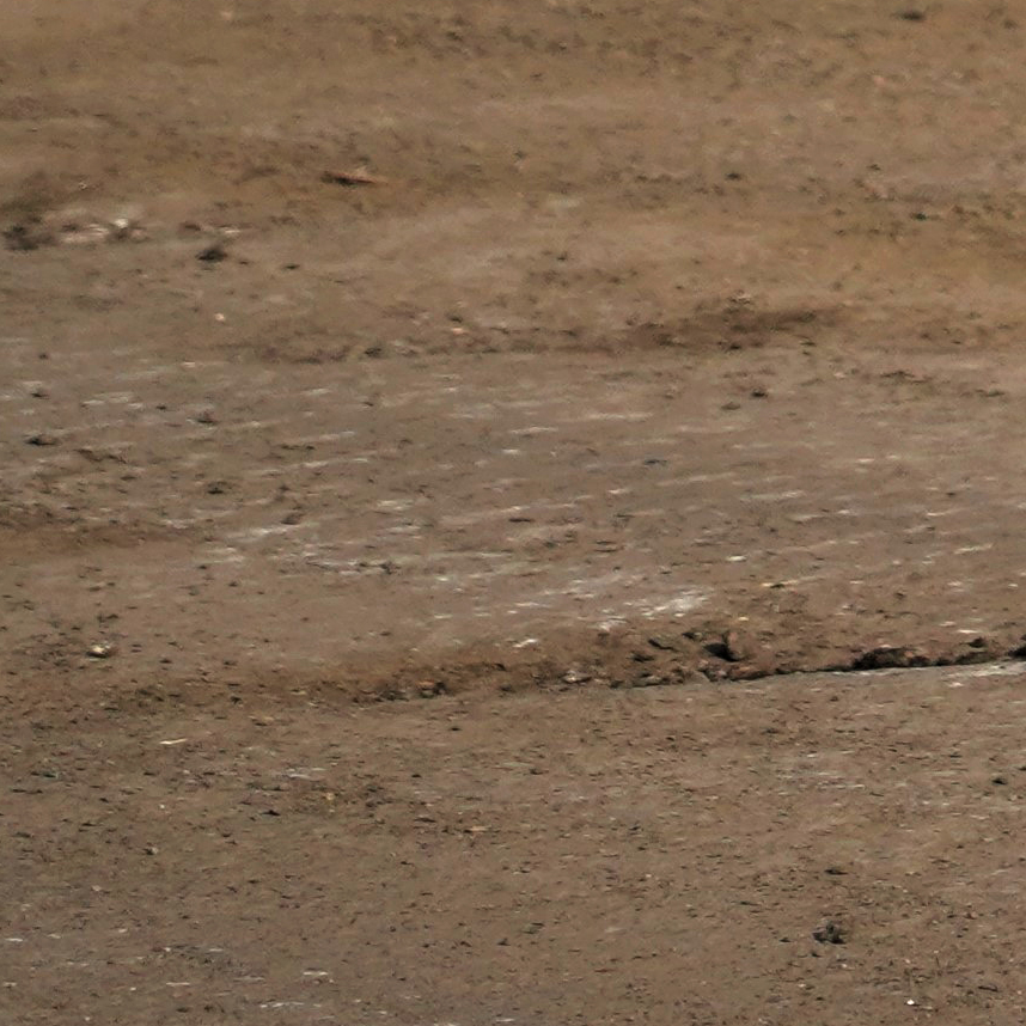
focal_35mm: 624
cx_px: 2529
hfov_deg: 2.8
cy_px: -879
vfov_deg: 2.8
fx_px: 20925
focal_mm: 105
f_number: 4
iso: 800
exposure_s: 1/6400
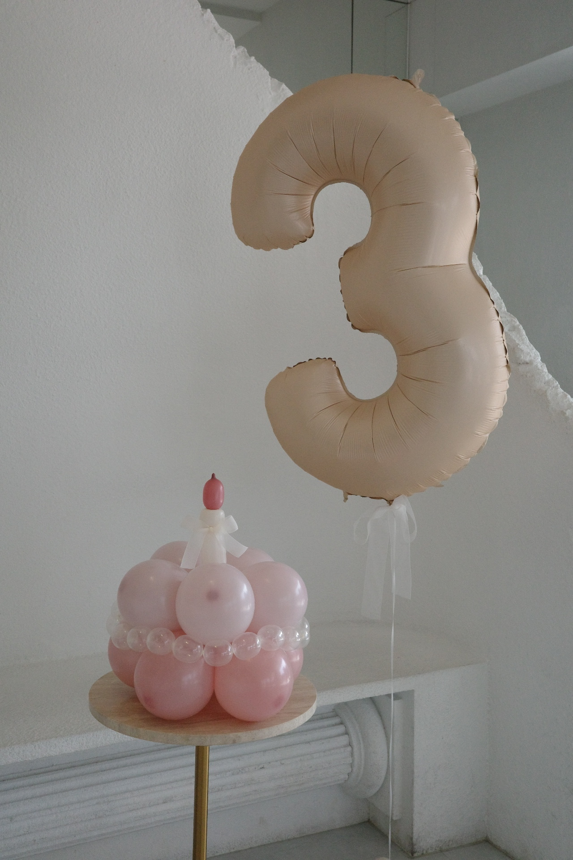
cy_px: 430
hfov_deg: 33.4
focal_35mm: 40
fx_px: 955
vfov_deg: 48.5
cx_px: 286
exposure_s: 1/2000
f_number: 5.6
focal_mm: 26
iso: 2500
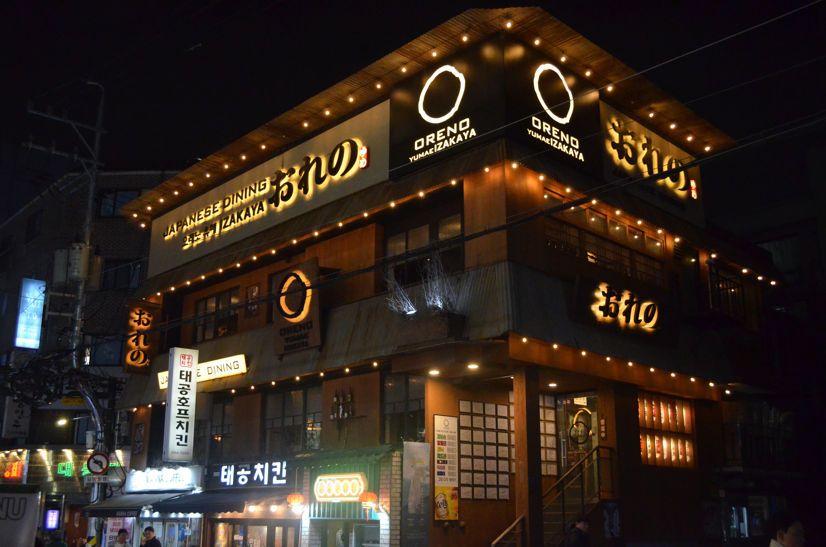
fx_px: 824
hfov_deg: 53.2
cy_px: 274
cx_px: 413
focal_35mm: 36
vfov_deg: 36.7
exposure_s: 1/250
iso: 4000
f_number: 4.5
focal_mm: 24
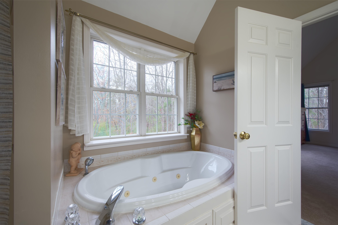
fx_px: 141
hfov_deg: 100.4
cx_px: 169
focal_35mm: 15
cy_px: 112
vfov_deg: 77.2
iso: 250
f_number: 7.1
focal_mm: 15
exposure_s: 1/8
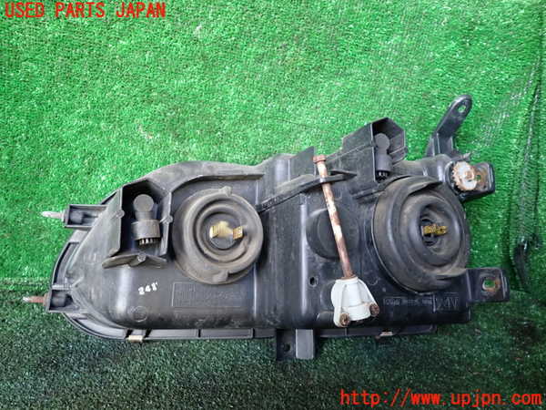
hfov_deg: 69.4
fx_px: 394
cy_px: 205
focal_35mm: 25
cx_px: 273
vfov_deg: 54.9
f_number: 2
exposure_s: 1/30
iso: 200
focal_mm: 4.5
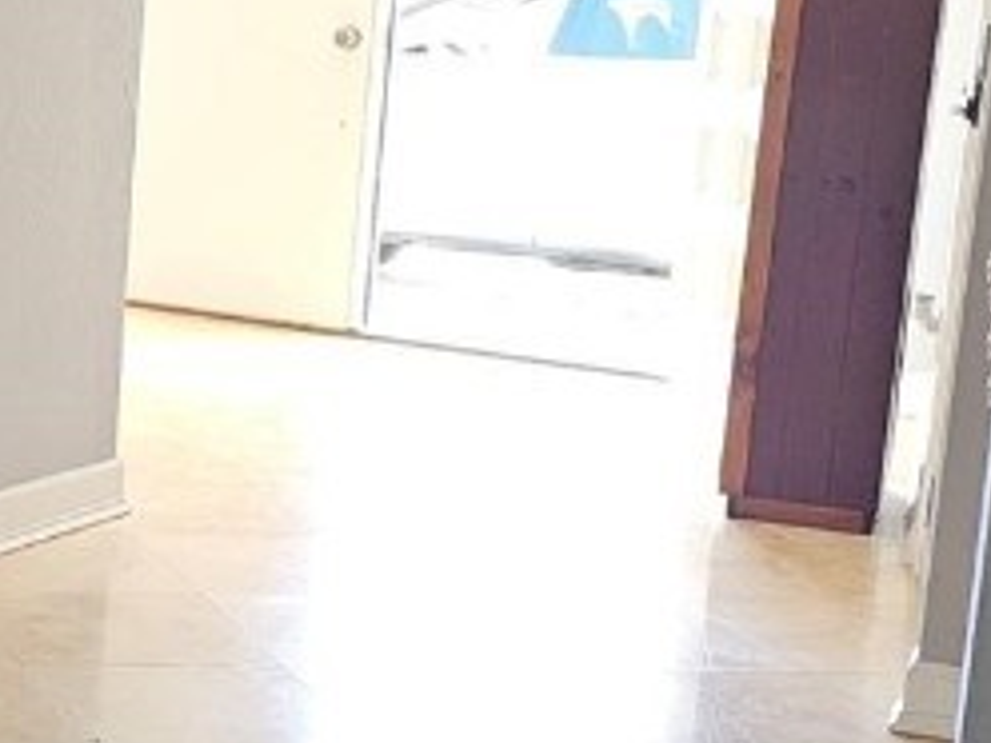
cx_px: -492
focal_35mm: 95
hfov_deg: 18.4
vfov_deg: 15.6
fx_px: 2720
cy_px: 395
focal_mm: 6.3
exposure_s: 1/60
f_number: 1.7
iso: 100
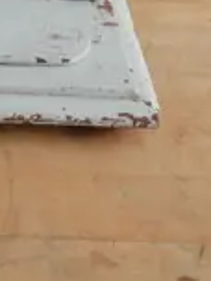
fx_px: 2186
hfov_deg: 5.2
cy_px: -575
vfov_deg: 6.7
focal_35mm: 269
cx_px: -458
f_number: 5
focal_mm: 20
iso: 200
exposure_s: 1/125
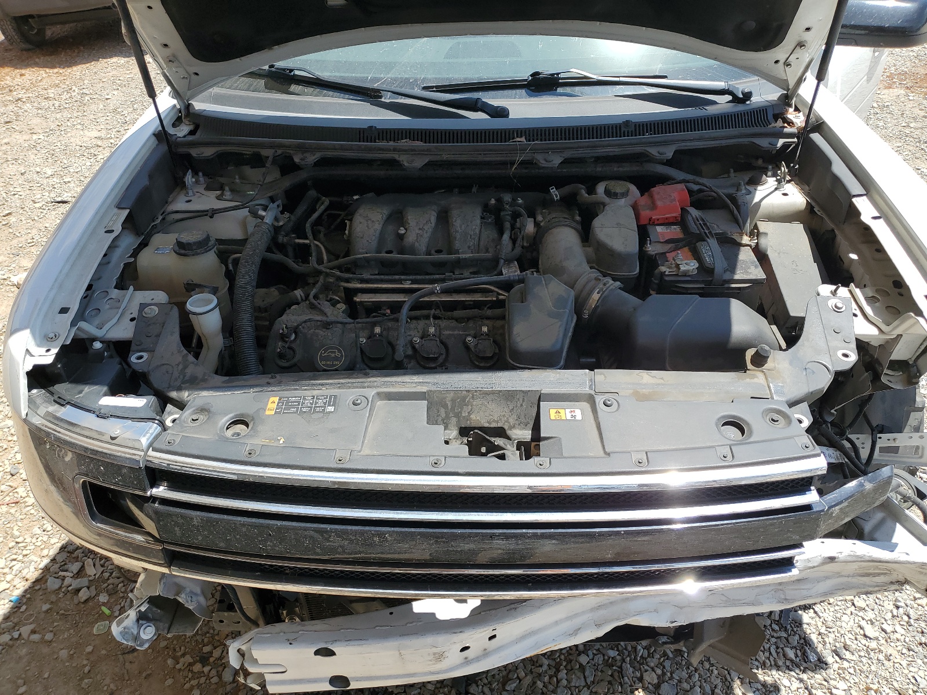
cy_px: 348
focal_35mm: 26
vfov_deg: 53.1
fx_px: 696
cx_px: 464
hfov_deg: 67.3
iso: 50
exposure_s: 1/2000
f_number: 1.5
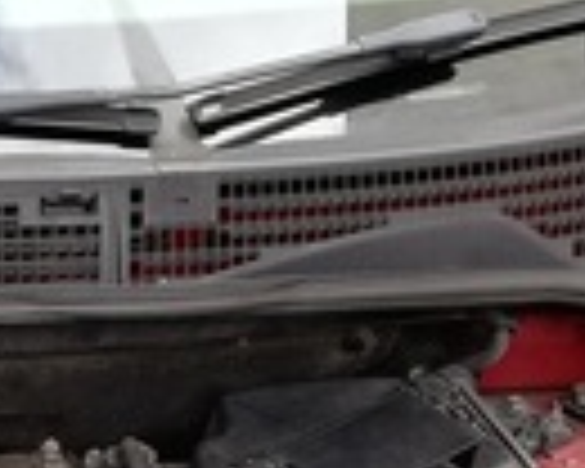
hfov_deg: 14.8
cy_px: 896
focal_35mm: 122
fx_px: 2112
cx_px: -243
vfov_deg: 11.5
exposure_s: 1/188
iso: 50
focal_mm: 3.81
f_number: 2.2
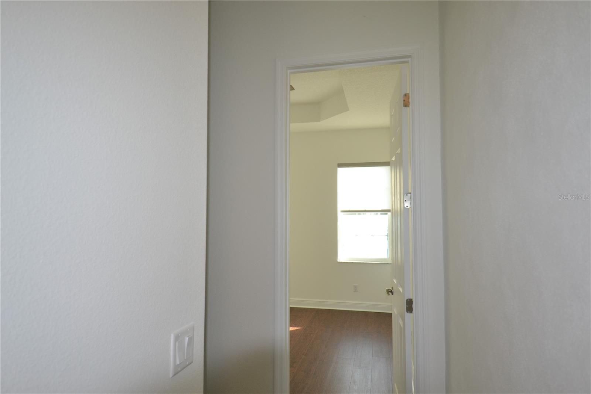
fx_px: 345
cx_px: 296
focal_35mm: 21
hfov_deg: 81.2
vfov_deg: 59.5
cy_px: 197
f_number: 4
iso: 360
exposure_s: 1/125
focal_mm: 14
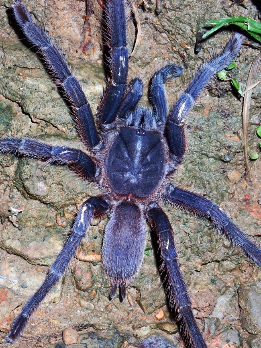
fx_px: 1005
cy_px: 174
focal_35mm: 100
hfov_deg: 14.8
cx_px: 130
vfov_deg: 19.6
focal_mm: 18
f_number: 6.3
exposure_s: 1/200
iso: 200
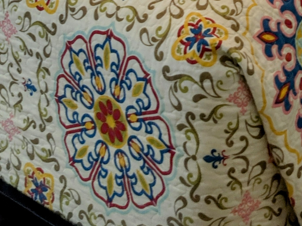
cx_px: 259
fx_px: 977
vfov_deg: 10.7
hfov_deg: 17.4
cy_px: -365
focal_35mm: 112
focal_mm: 6.9
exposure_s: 1/37.2
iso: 20
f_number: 1.68
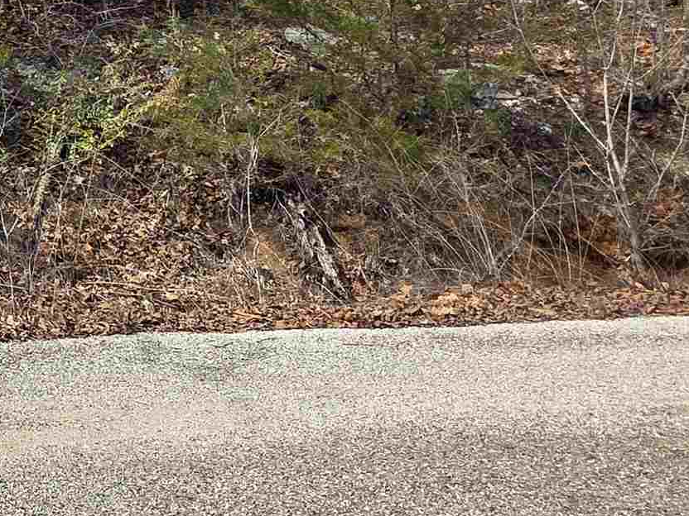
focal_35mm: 48
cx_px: -258
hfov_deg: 29.6
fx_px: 955
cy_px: 69
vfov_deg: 29.2
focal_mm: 2.2
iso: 40
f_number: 1.9
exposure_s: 1/992
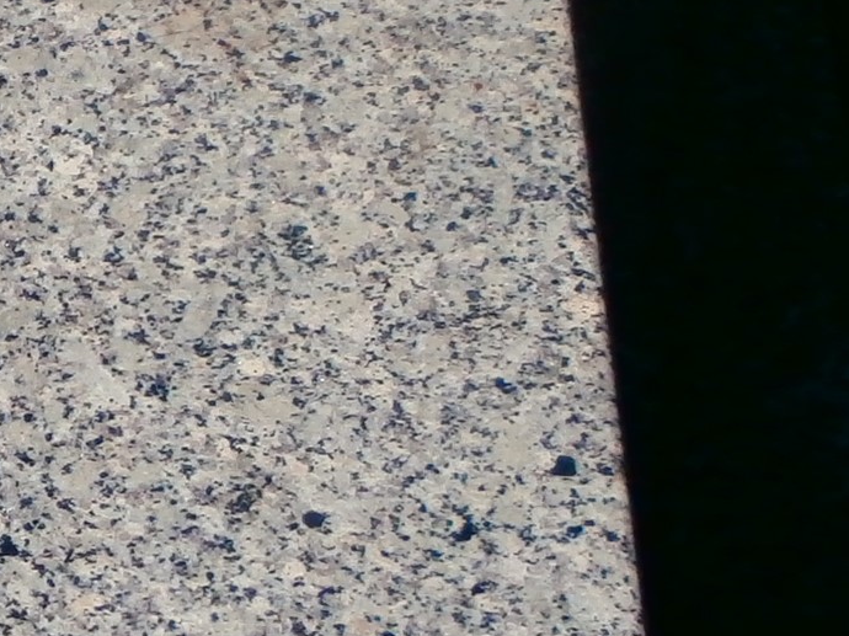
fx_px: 5002
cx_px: -623
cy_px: 33
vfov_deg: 7.3
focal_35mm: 204
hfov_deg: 9.3
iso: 100
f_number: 4.2
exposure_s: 1/1000
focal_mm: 8.29
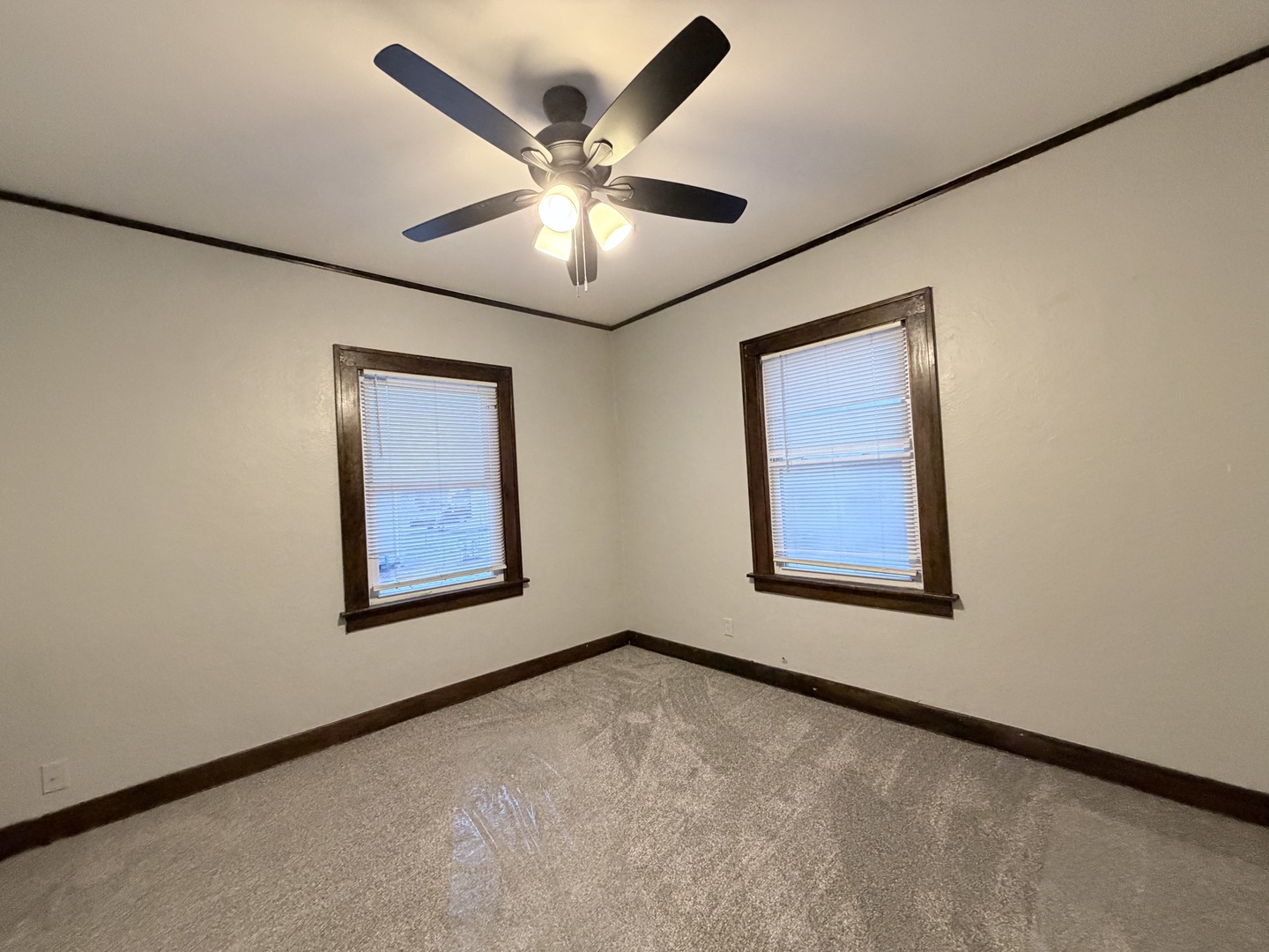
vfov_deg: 85.7
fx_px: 513
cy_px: 476
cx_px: 634
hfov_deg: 102.1
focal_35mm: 14
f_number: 2.2
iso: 500
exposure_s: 1/60
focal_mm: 2.22
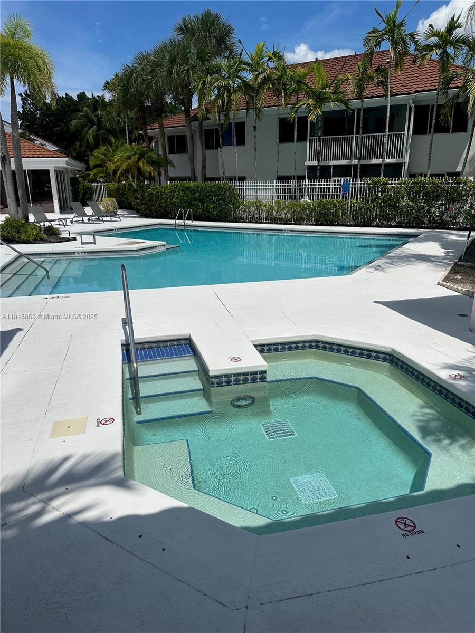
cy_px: 316
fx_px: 439
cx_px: 238
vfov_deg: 71.6
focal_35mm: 24
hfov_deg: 56.8
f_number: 1.78
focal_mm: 6.86
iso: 80
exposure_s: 1/13699
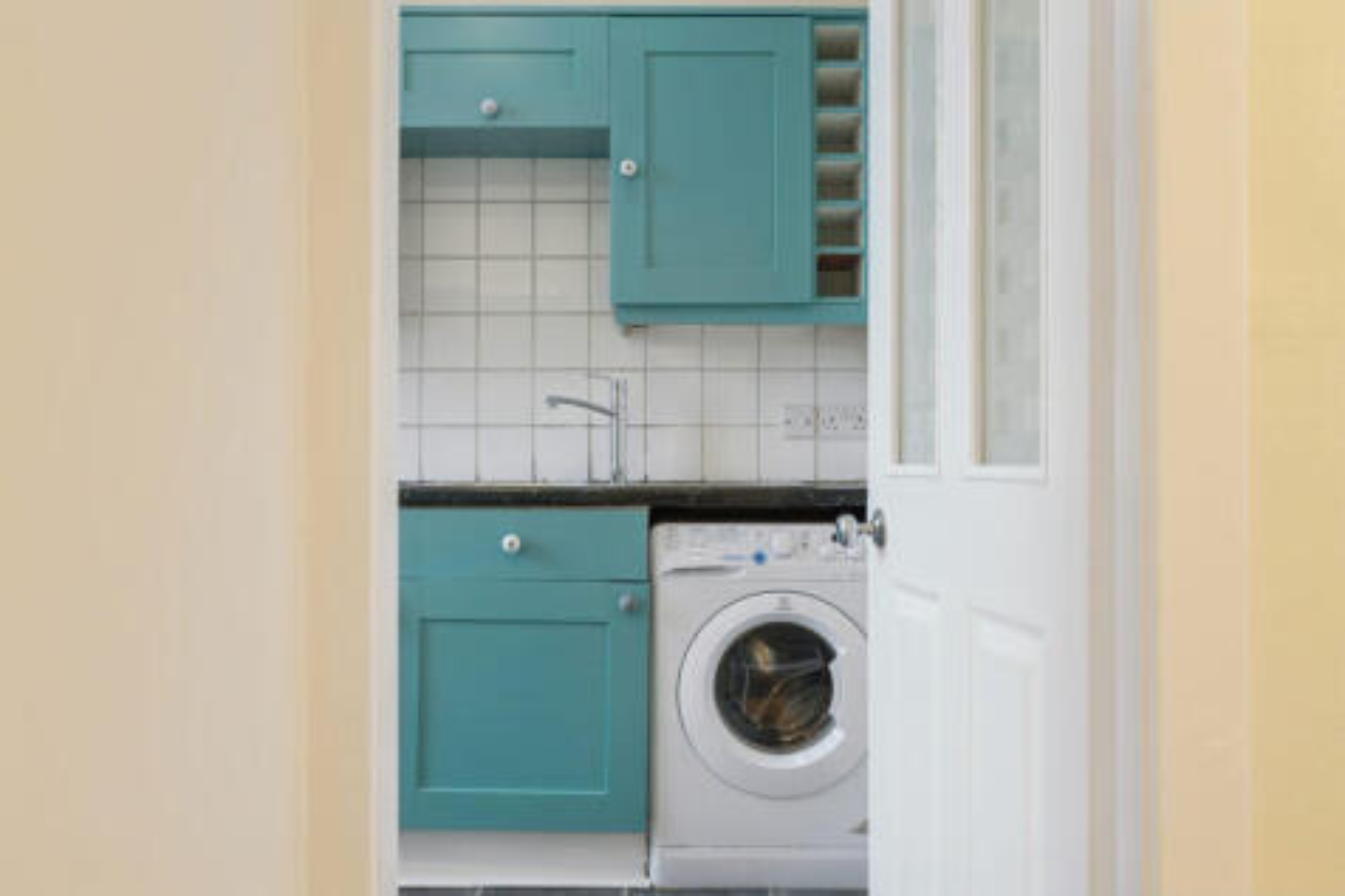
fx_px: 1120
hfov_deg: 61.9
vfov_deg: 43.6
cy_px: 448
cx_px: 672
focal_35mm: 30
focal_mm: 20
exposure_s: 1/30
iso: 500
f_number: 3.5
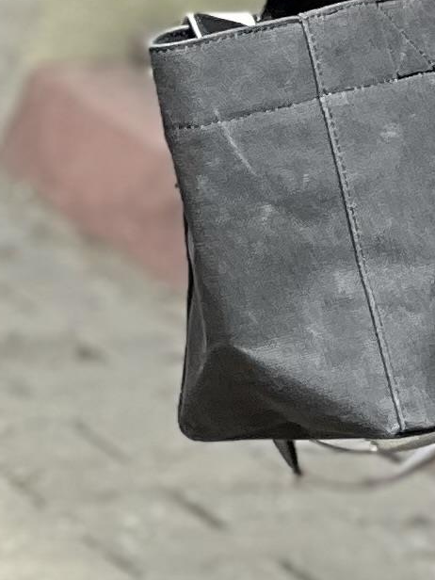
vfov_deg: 3.9
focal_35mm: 504
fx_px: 8445
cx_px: 1070
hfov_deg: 2.9
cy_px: -353
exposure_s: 1/121
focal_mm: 9
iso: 32
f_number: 2.8
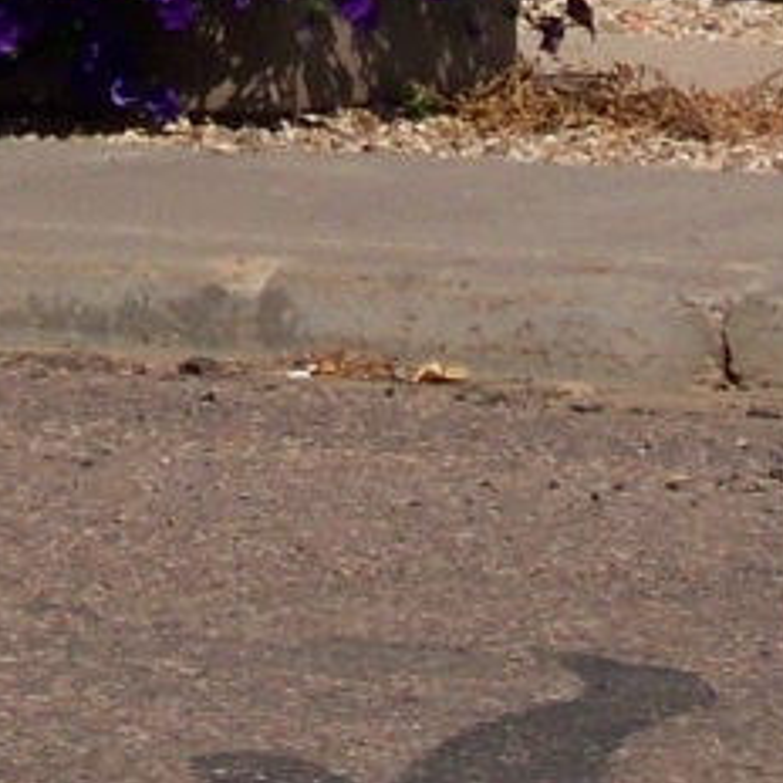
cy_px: -1644
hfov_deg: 2.8
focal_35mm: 624
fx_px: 15969
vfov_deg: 2.8
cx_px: -37
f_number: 5.6
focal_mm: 16.86
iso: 64
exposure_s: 1/640
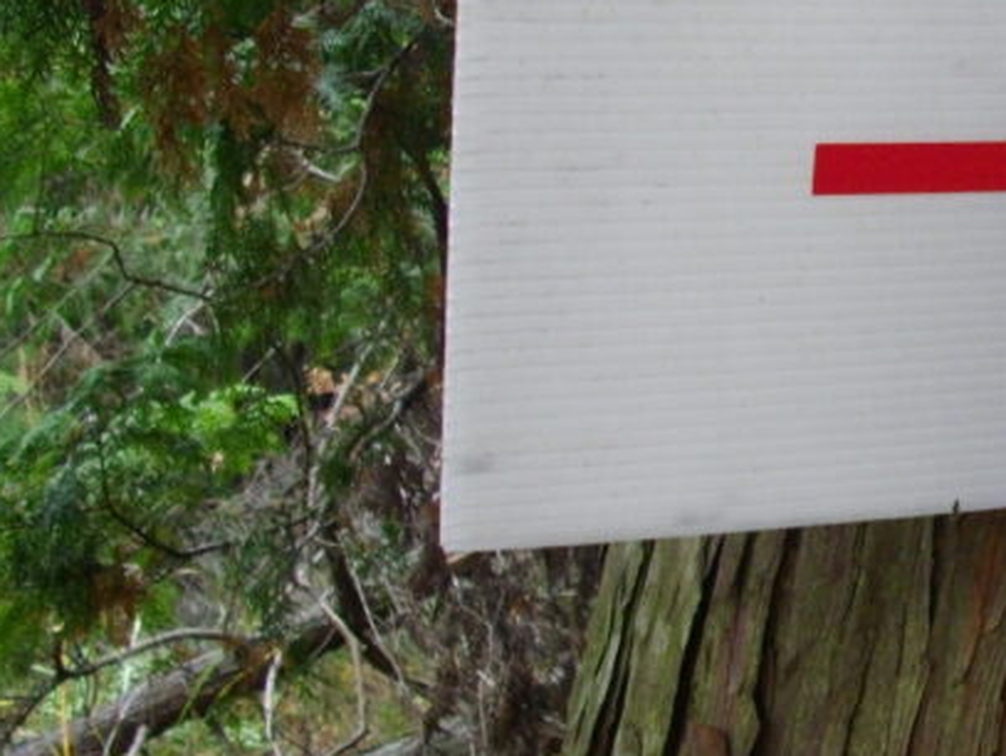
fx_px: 2705
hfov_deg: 20.2
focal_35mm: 93
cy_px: 210
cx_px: 1093
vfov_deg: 15.9
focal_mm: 6.2
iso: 171
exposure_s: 1/125
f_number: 2.8
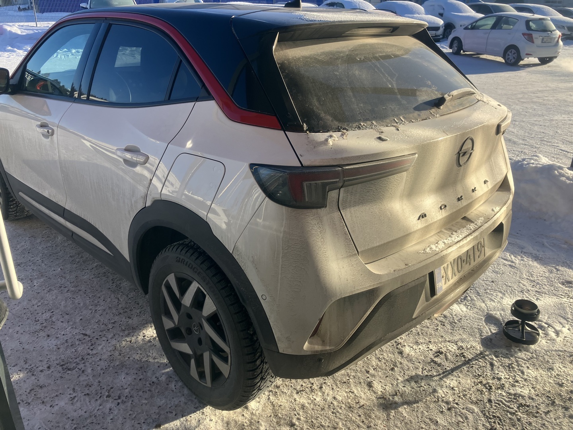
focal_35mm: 28
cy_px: 215
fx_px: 463
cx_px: 286
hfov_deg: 63.4
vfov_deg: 49.7
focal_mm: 3.99
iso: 32
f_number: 1.8
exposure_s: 1/1279
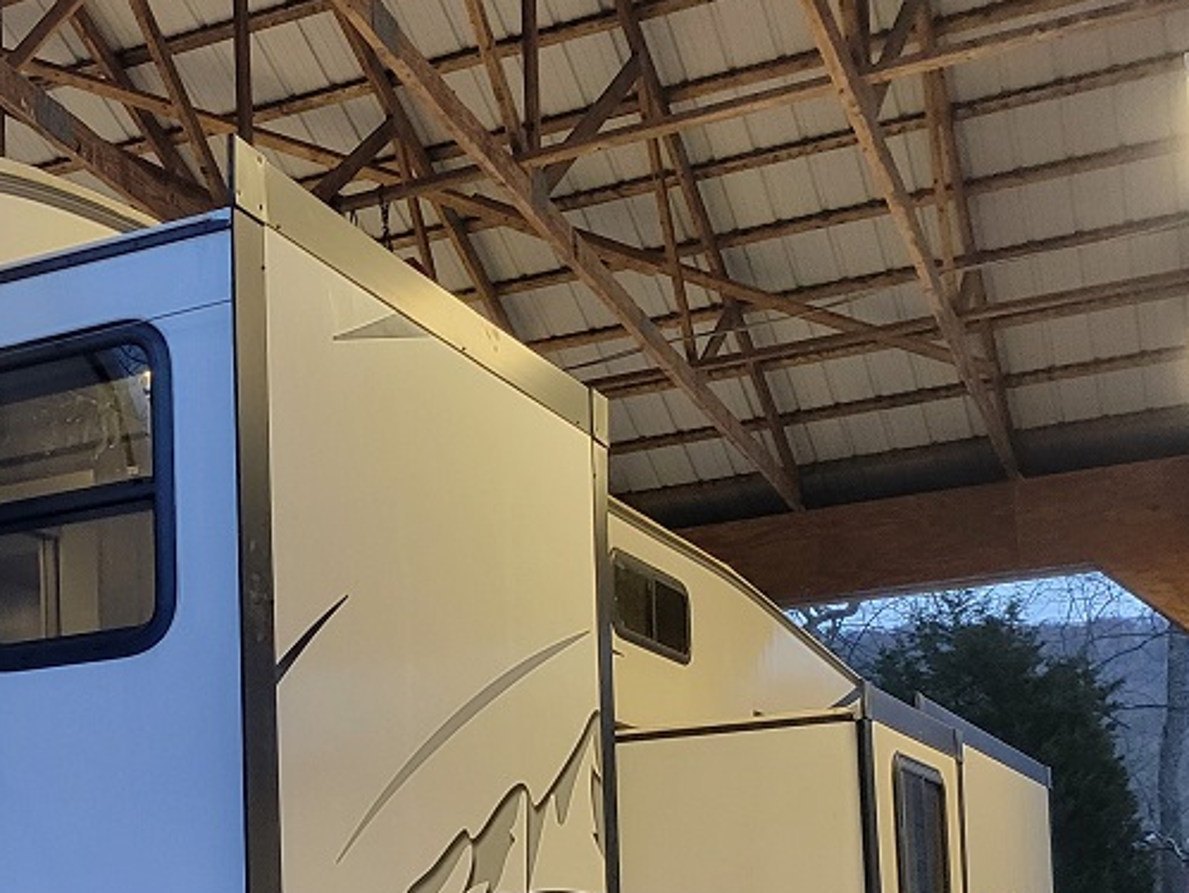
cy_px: 900
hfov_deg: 28.8
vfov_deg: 22.4
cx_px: 10
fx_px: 2166
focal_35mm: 63
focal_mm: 5.4
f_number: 1.8
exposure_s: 1/120
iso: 320
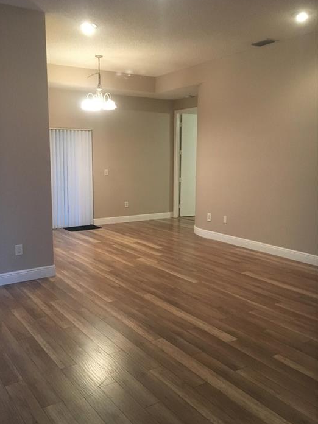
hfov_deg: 44.1
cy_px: 215
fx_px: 392
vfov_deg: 56.8
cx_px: 144
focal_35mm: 32
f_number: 2.2
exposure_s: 1/30
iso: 250
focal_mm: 4.15
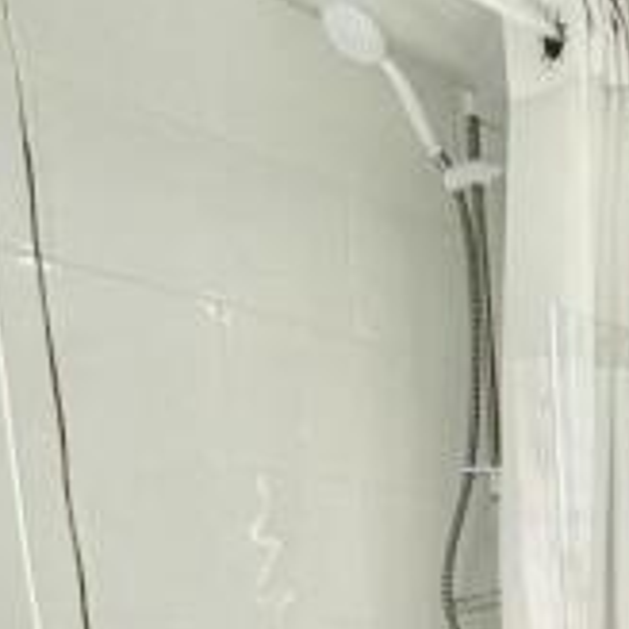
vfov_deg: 30.1
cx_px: 884
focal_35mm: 44
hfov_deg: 28.6
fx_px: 905
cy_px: 827
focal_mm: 2.22
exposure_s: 1/100
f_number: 2.2
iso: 125
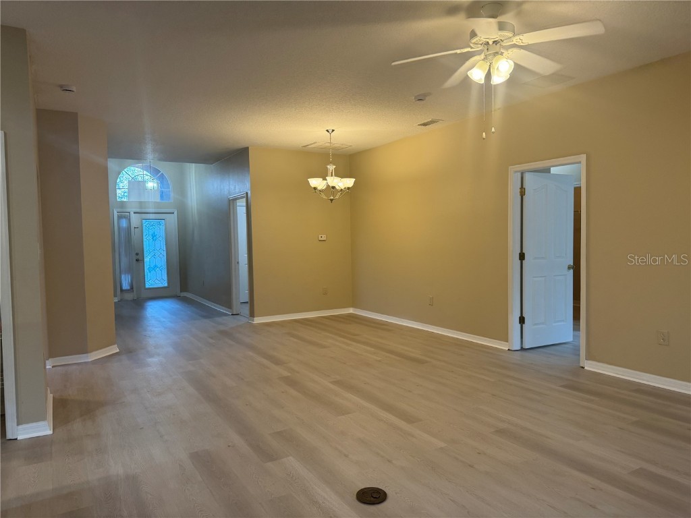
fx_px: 479
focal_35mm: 24
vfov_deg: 56.8
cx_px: 346
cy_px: 259
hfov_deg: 71.6
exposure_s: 1/60
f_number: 1.78
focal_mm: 6.76
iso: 160
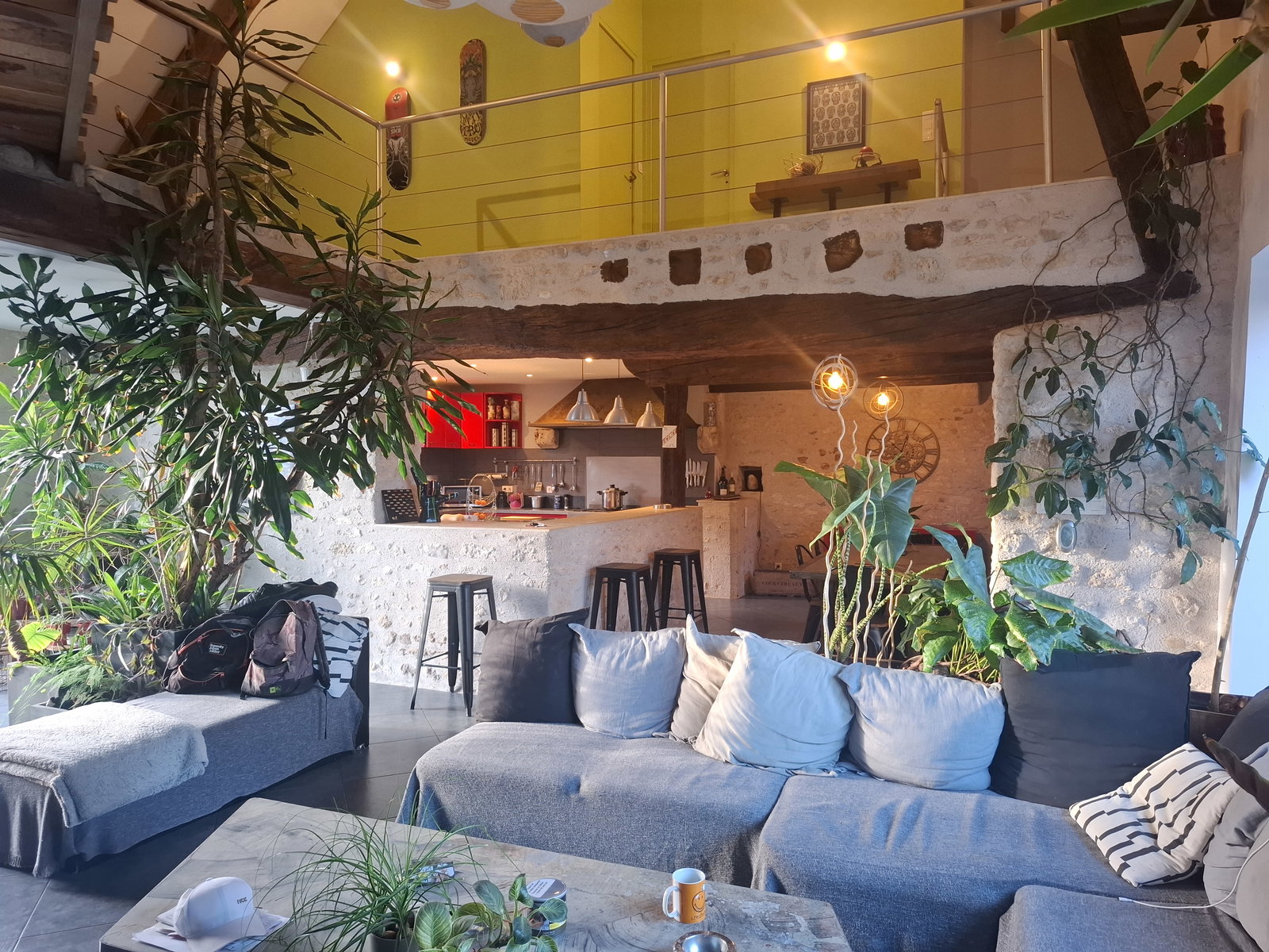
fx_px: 843
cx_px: 634
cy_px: 476
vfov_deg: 58.9
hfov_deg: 73.9
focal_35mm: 23
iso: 250
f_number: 1.8
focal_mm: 5.54
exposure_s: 1/50
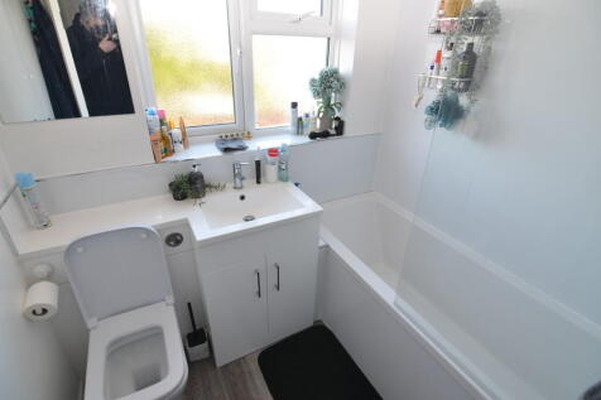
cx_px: 300
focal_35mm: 17
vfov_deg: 69.6
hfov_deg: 92.5
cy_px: 200
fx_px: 288
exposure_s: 1/80
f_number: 4.5
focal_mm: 11.5
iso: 400
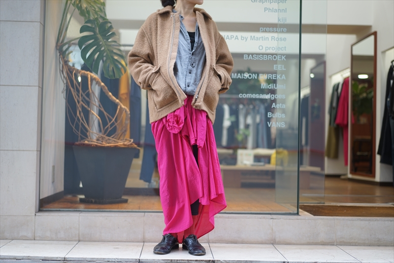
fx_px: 602
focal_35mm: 55
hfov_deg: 36.3
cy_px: 132
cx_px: 197
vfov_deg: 24.6
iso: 100
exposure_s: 1/60
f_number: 1.8
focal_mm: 55
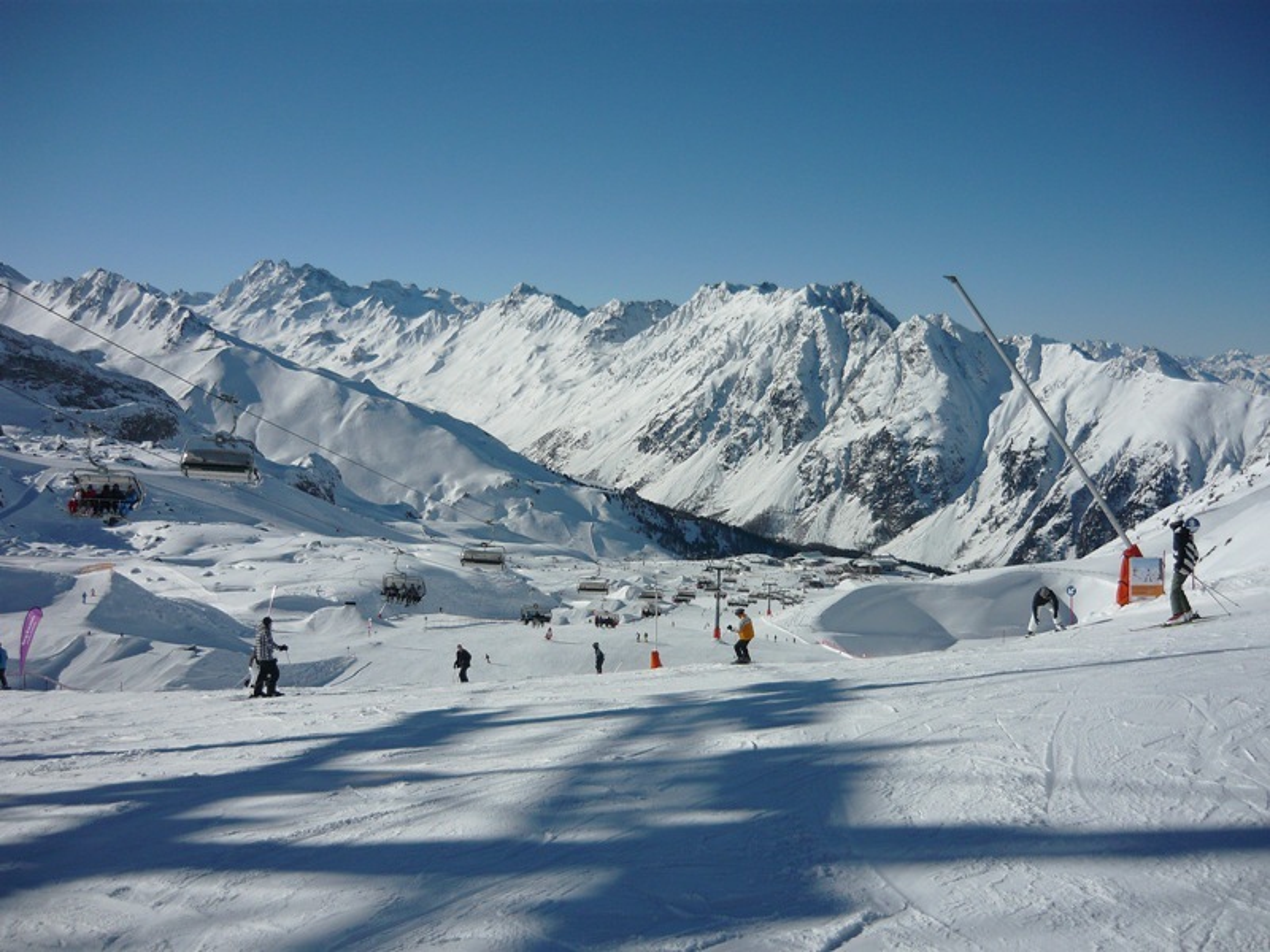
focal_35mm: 33
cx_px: 635
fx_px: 1211
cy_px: 476
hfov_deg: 55.4
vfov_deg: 42.9
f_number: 8
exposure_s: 1/640
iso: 100
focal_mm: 5.5
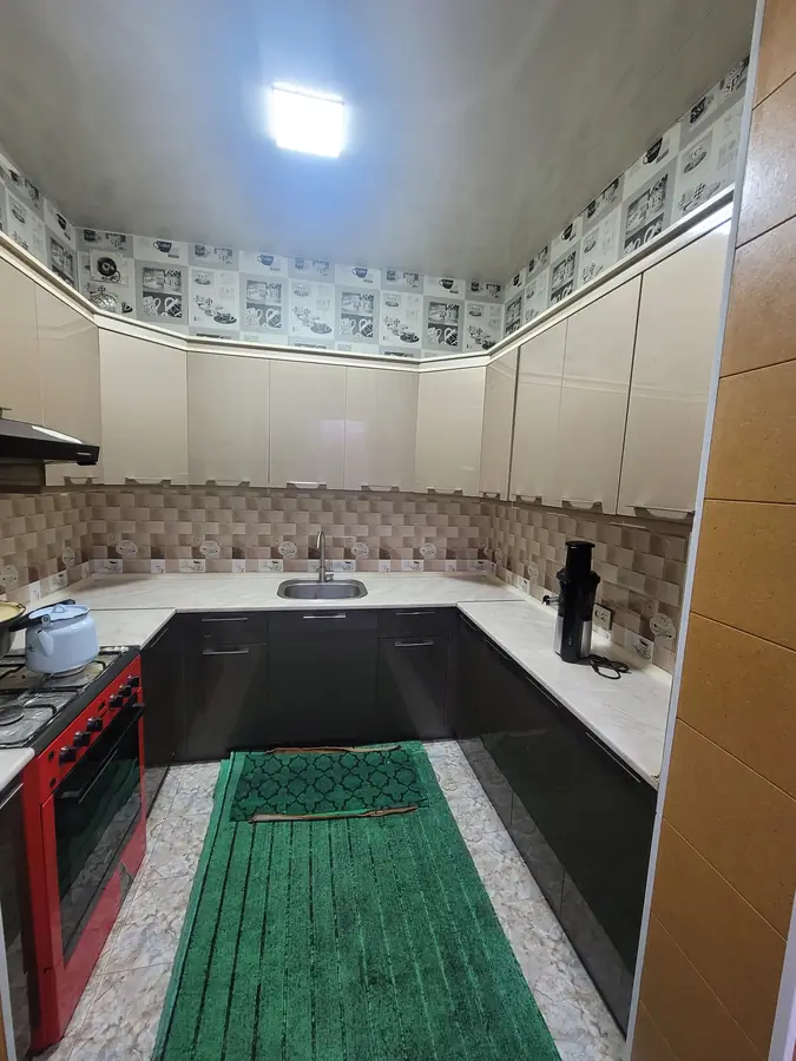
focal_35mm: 13
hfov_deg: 89.9
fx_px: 399
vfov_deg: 106.2
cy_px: 530
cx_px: 398
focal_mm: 2.2
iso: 250
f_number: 2.2
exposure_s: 1/50
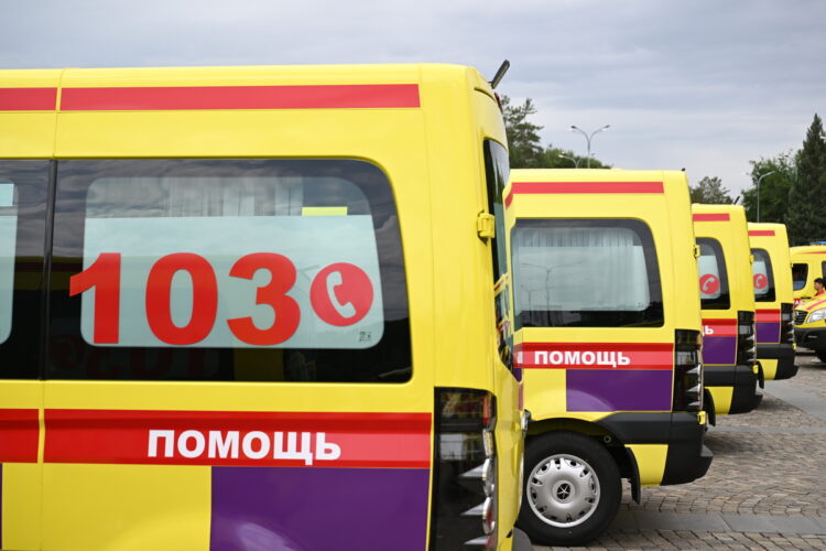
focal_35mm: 53
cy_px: 276
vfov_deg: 25.5
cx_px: 413
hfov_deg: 37.5
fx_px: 1216
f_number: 5.6
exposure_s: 1/400
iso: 125
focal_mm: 53
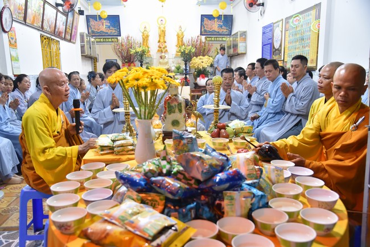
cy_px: 124
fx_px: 329
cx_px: 185
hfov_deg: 58.7
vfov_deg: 41.2
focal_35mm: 32
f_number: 4
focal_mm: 32
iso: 900
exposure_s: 1/60
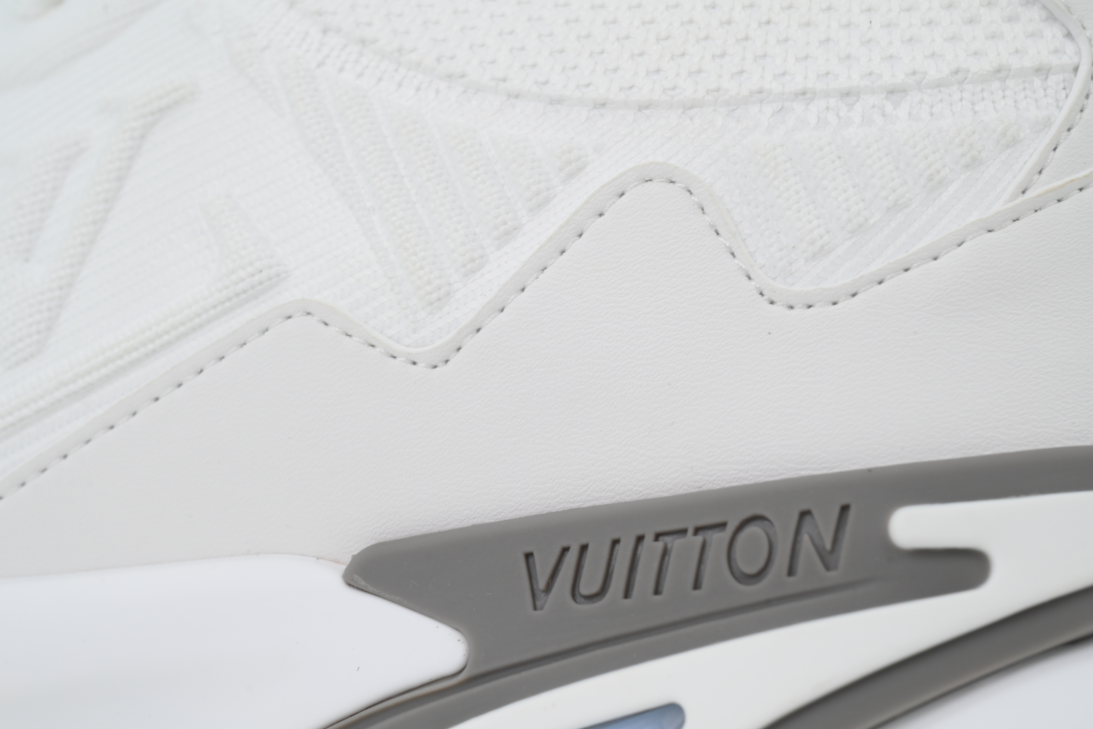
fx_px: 3309
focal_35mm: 109
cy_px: 376
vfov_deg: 12.6
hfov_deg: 18.8
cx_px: 539
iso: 400
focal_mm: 104
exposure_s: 1/100
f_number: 13
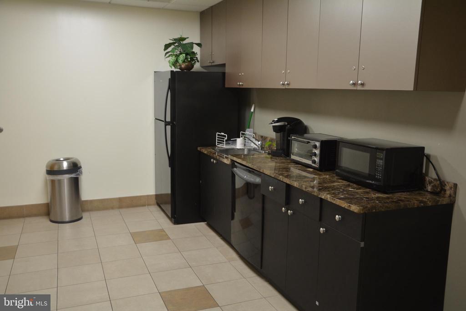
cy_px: 156
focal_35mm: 33
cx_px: 233
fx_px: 427
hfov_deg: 57.2
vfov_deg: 40.0
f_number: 4
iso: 560
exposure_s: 1/60
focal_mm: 22
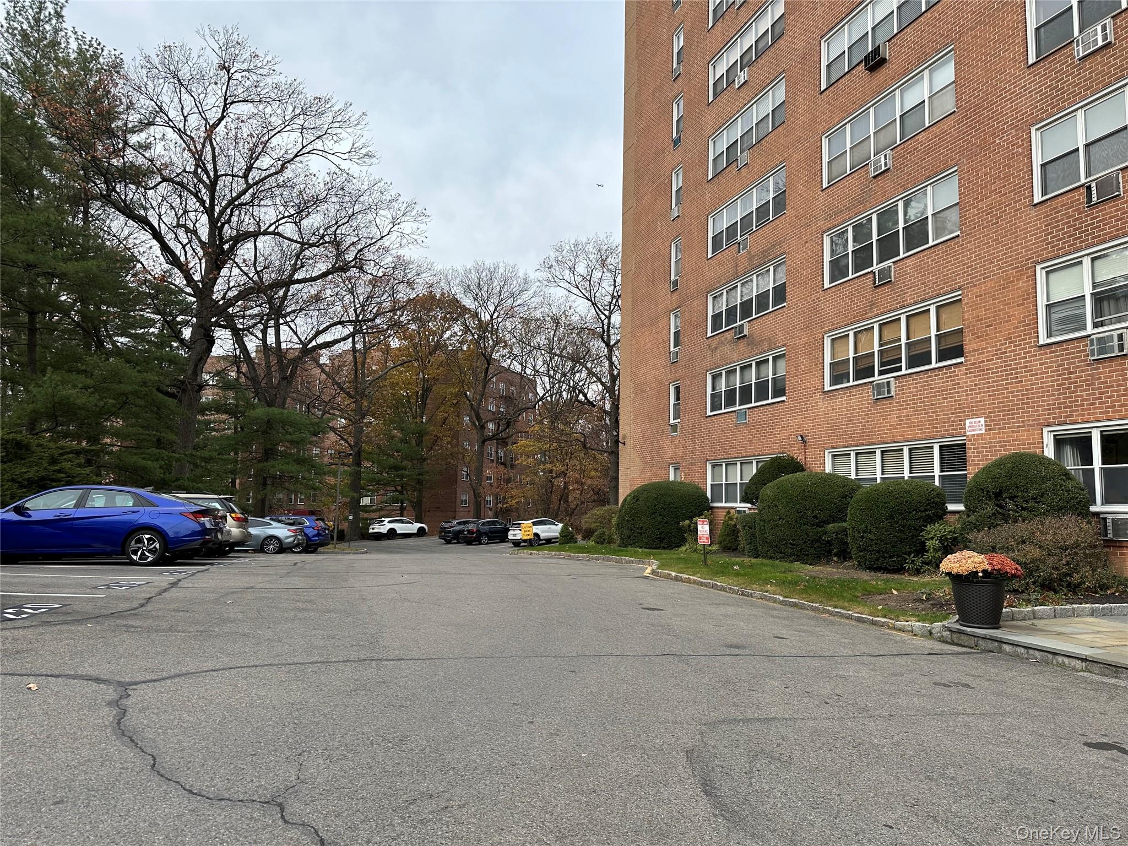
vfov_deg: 56.8
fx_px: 782
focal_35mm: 24
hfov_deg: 71.6
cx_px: 564
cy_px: 423
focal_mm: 6.86
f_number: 1.78
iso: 80
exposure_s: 1/1289
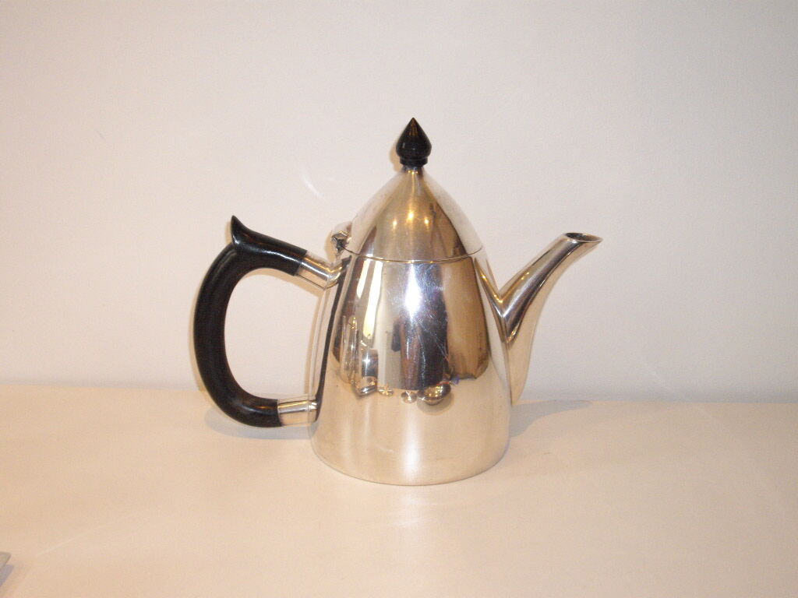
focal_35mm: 46
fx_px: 1060
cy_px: 299
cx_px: 399
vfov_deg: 31.5
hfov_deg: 41.2
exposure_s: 1/50
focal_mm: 9.6
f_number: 3.1
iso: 400
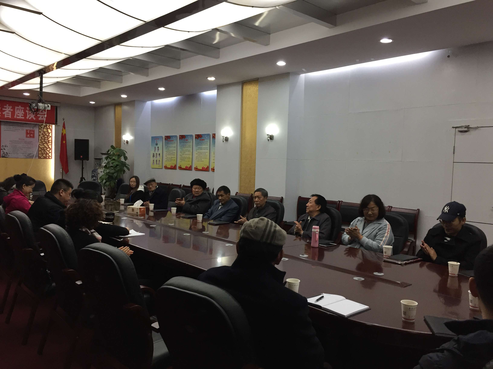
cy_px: 184
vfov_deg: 48.2
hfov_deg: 61.7
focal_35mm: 29
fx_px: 413
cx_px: 246
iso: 64
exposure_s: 1/33
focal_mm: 4.15
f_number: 2.2
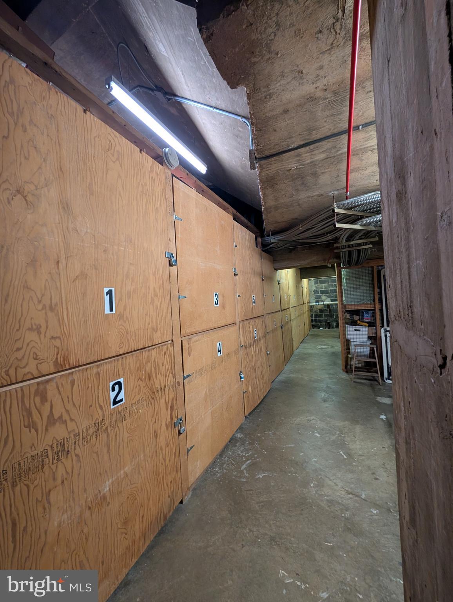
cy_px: 301
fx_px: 209
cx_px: 226
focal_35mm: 12
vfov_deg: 110.5
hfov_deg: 94.6
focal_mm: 2.02
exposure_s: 1/30
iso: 204
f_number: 1.7
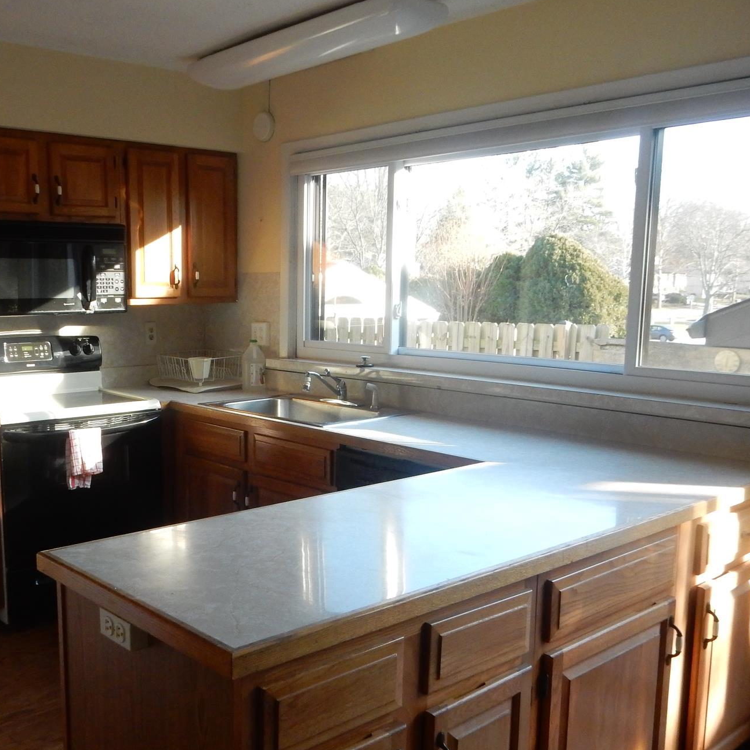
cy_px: 420
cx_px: 281
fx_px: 858
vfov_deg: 47.1
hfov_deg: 46.8
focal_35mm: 35
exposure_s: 1/125
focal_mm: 4.5
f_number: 3.7
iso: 400
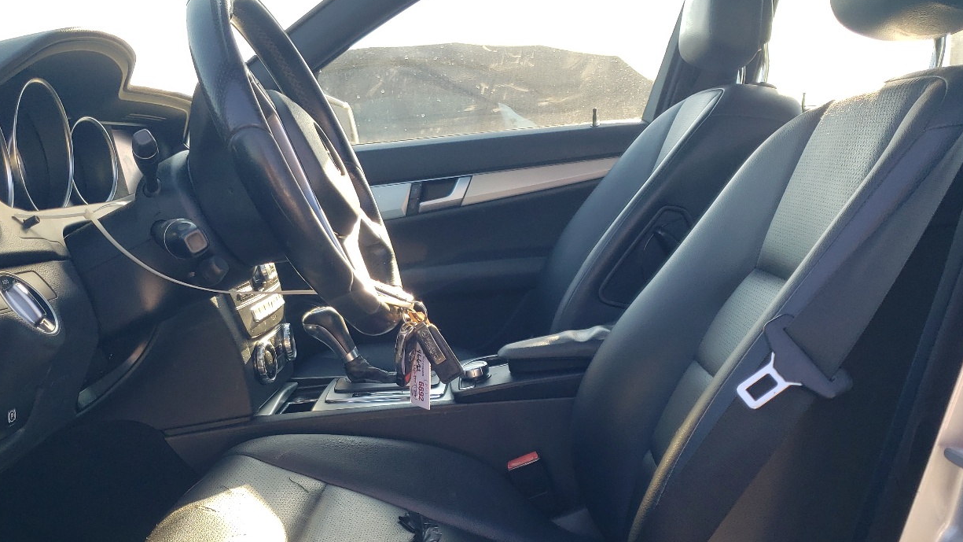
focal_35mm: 37
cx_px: 442
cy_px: 410
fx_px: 945
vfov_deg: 31.4
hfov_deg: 53.9
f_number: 1.5
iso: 50
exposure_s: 1/400
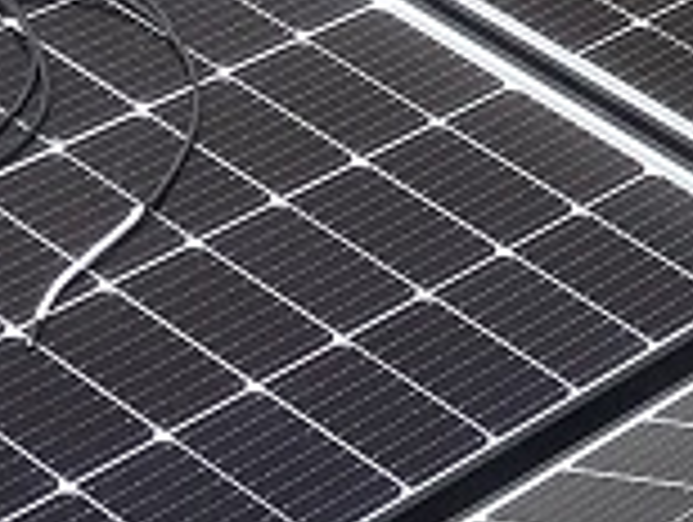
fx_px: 3629
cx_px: 1372
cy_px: -529
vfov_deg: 7.9
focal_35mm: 181
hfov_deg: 10.1
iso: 25
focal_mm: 3.3
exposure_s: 1/1101
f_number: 2.4
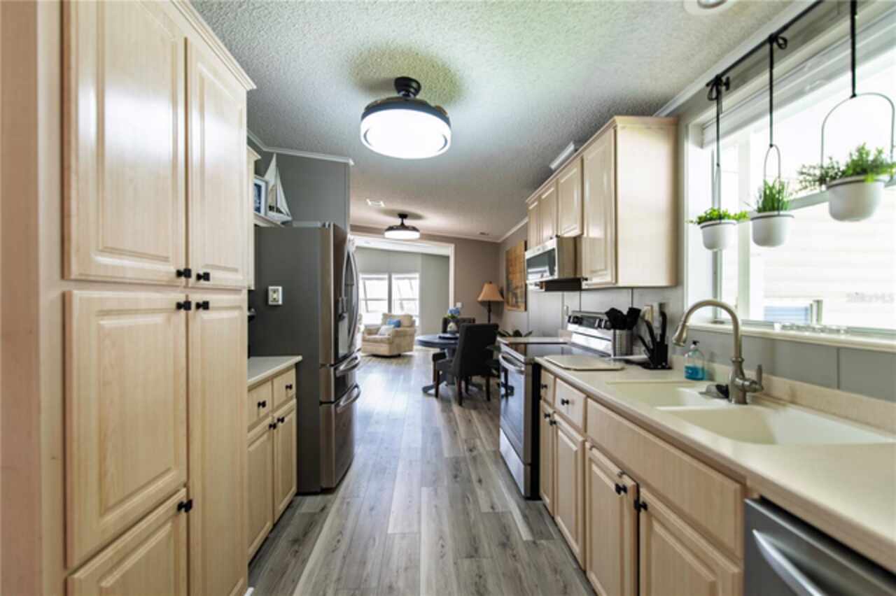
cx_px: 448
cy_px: 298
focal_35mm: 15
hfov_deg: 100.4
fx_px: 373
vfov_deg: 77.3
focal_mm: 15
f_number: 2.8
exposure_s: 1/15
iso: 100
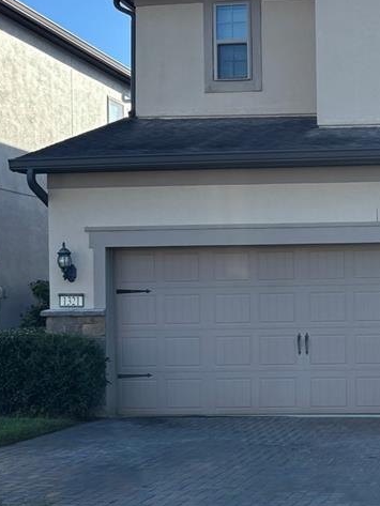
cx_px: 398
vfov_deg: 29.3
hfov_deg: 21.3
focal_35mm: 66
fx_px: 966
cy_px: 294
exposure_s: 1/1381
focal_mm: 5.96
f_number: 1.6
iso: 50
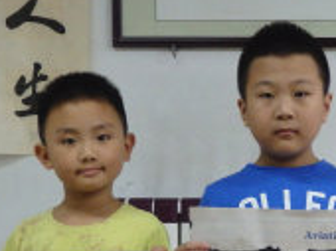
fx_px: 921
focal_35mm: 95
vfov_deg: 15.4
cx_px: 285
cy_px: 209
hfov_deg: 20.4
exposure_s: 1/60
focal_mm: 6
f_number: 3.4
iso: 500
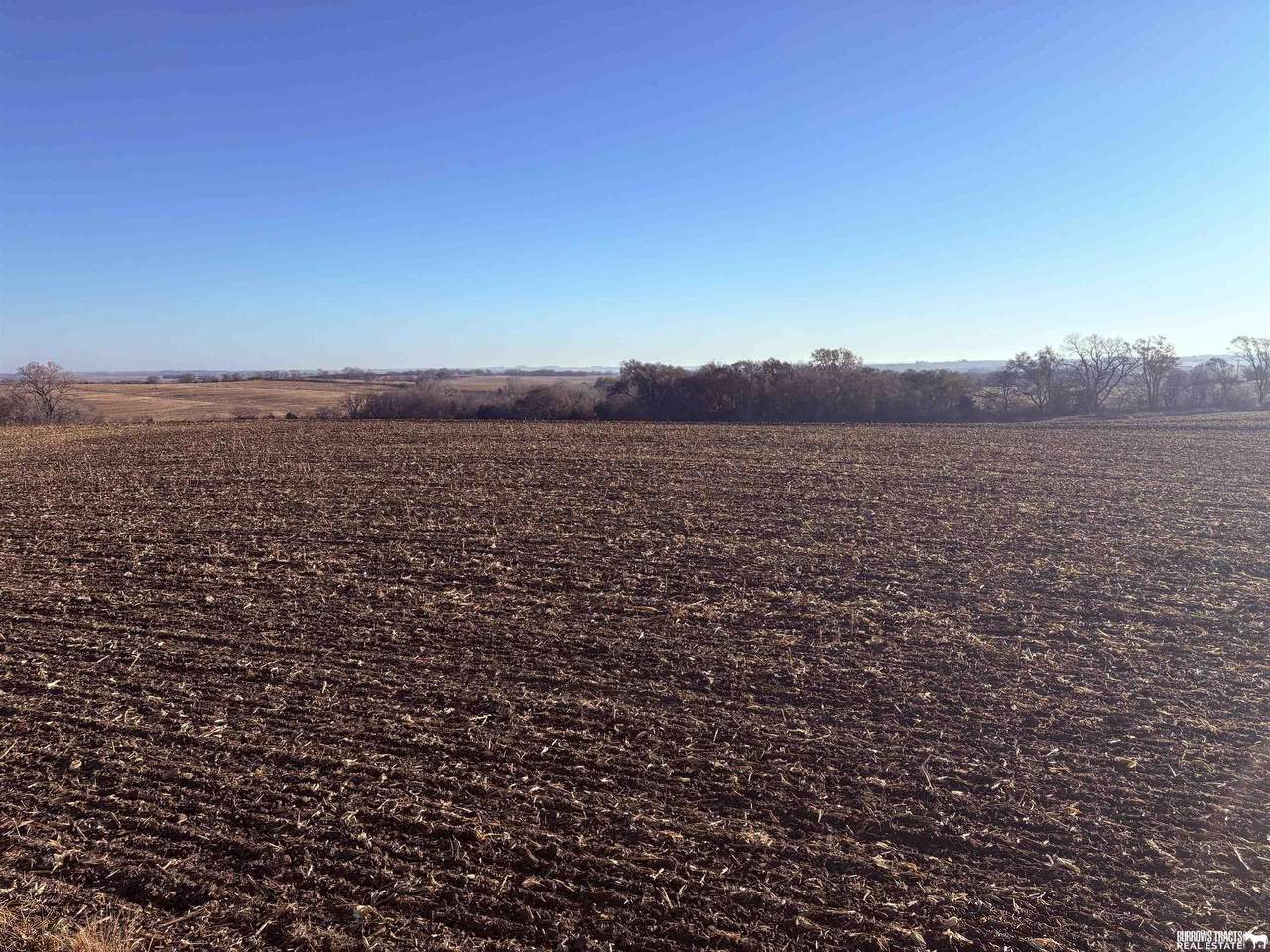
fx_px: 954
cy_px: 476
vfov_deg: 53.1
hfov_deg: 67.3
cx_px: 635
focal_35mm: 26
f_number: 1.6
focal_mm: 5.96
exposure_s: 1/3125
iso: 50
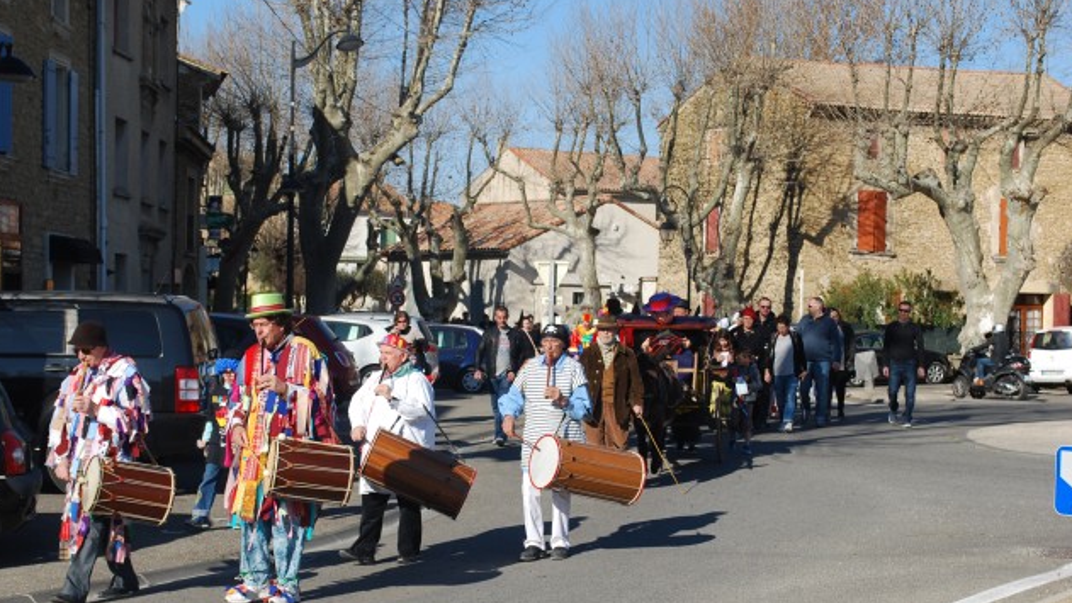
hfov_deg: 31.4
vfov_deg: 18.0
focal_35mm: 67
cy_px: 342
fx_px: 1905
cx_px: 532
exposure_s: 1/250
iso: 100
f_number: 8
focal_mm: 42
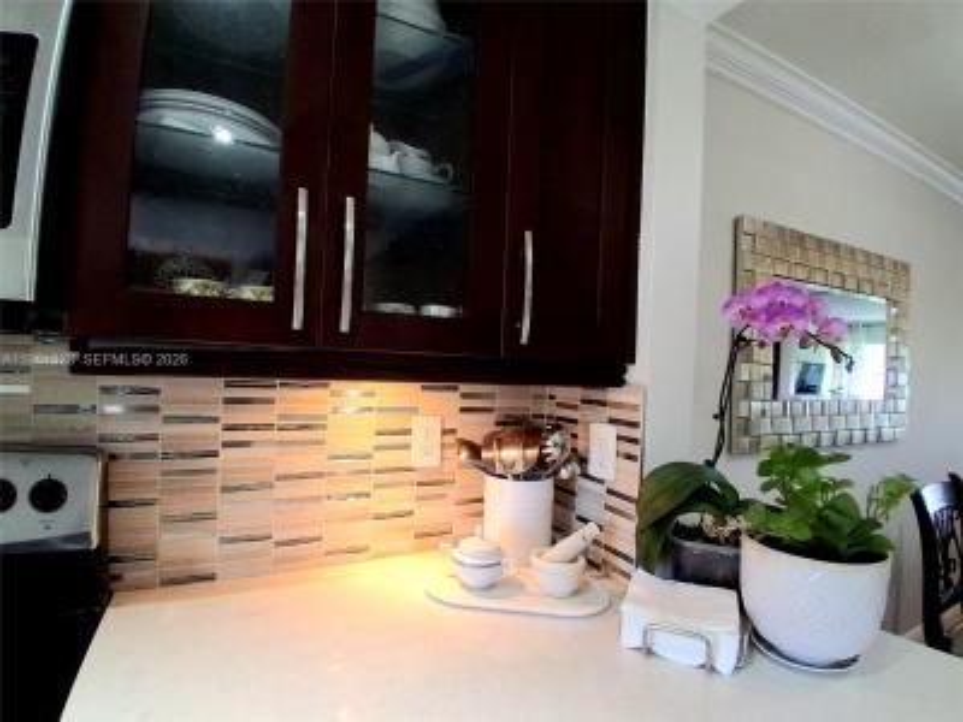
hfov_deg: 91.0
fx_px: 473
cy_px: 361
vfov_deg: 74.7
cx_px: 482
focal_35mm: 17
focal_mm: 1.4
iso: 125
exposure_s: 1/40.2
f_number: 2.2
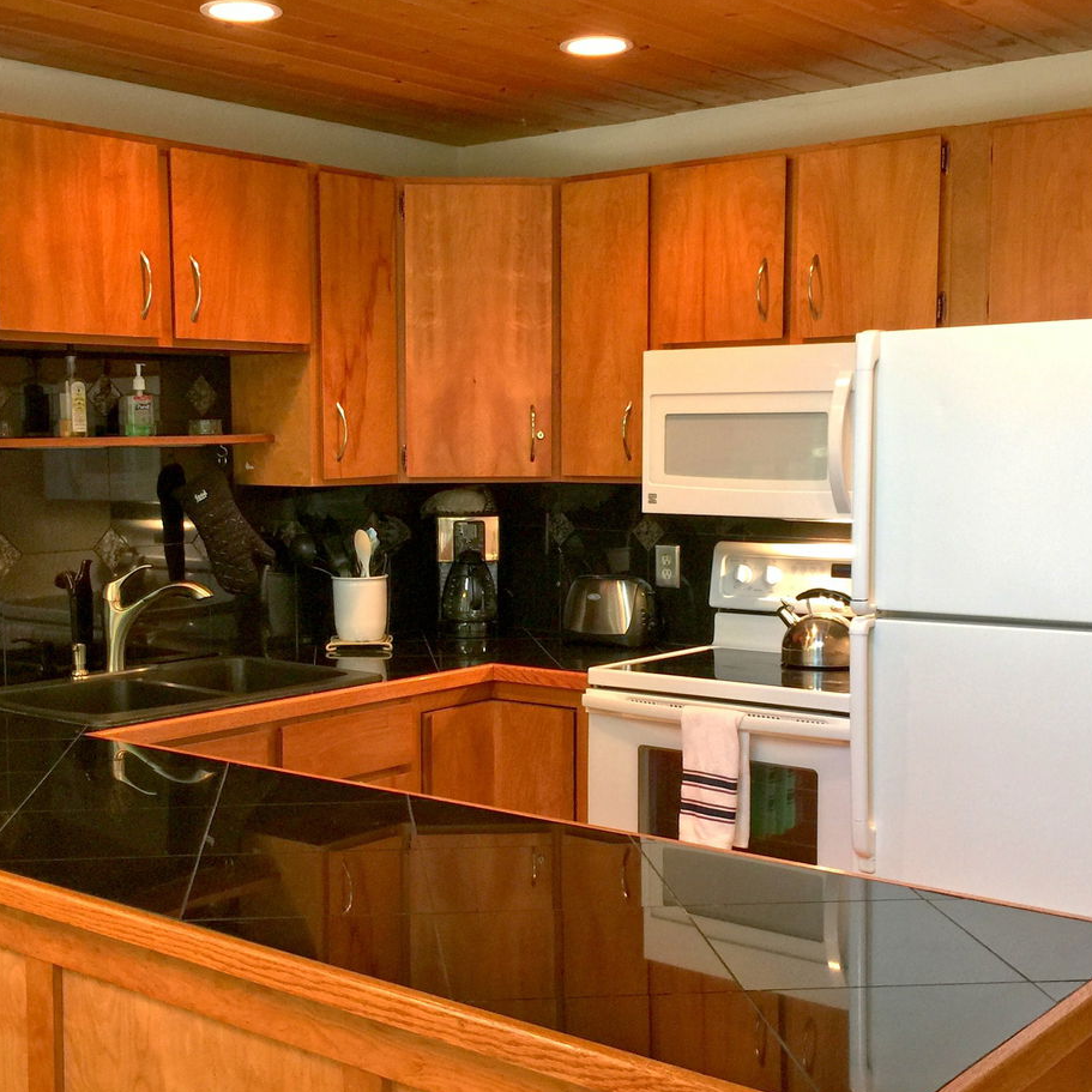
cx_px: 455
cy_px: 598
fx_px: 1606
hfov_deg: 37.5
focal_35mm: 45
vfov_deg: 37.5
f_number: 2.2
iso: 50
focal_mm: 4.15
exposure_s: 1/30
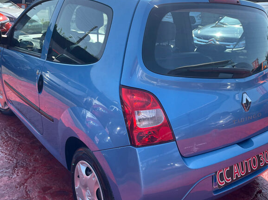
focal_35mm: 36
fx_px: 279
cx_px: 145
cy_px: 103
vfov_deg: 39.6
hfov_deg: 51.3
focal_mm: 4.2
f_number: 1.6
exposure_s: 1/997
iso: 32
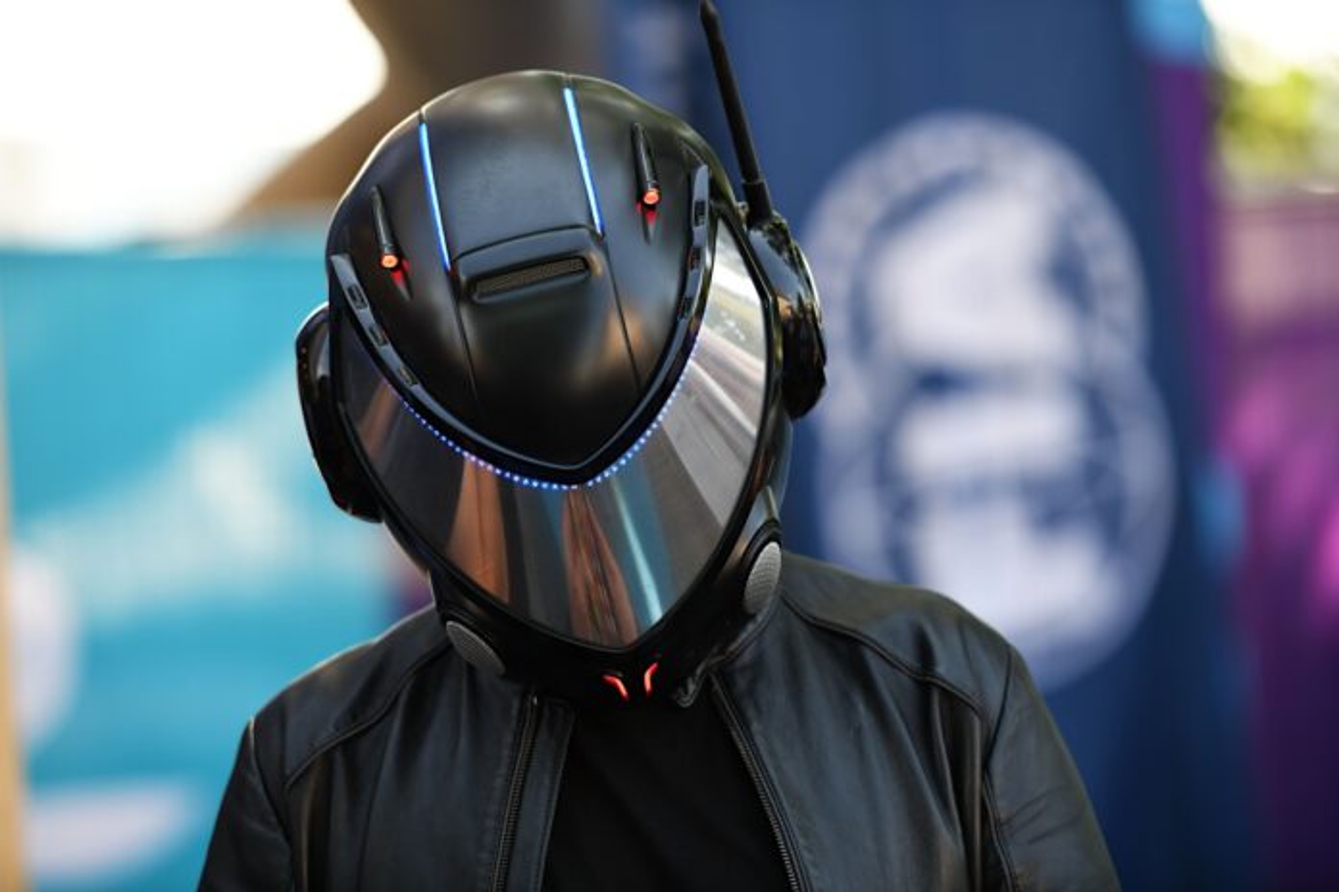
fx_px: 6509
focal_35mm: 175
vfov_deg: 7.8
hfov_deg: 11.7
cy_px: 446
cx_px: 670
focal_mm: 175
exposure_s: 1/200
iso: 140
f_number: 2.8
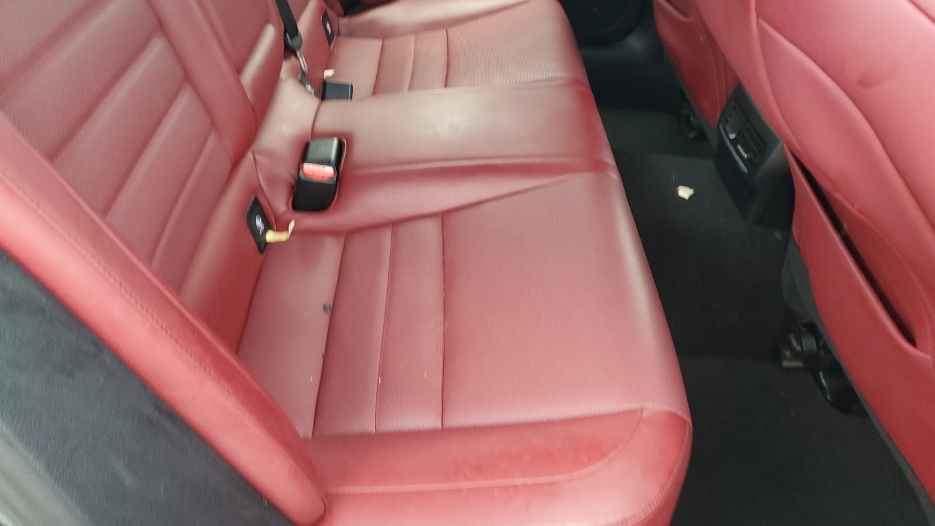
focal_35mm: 29
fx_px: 719
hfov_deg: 66.1
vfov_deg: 39.7
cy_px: 174
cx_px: 476
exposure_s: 1/120
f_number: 1.5
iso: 81
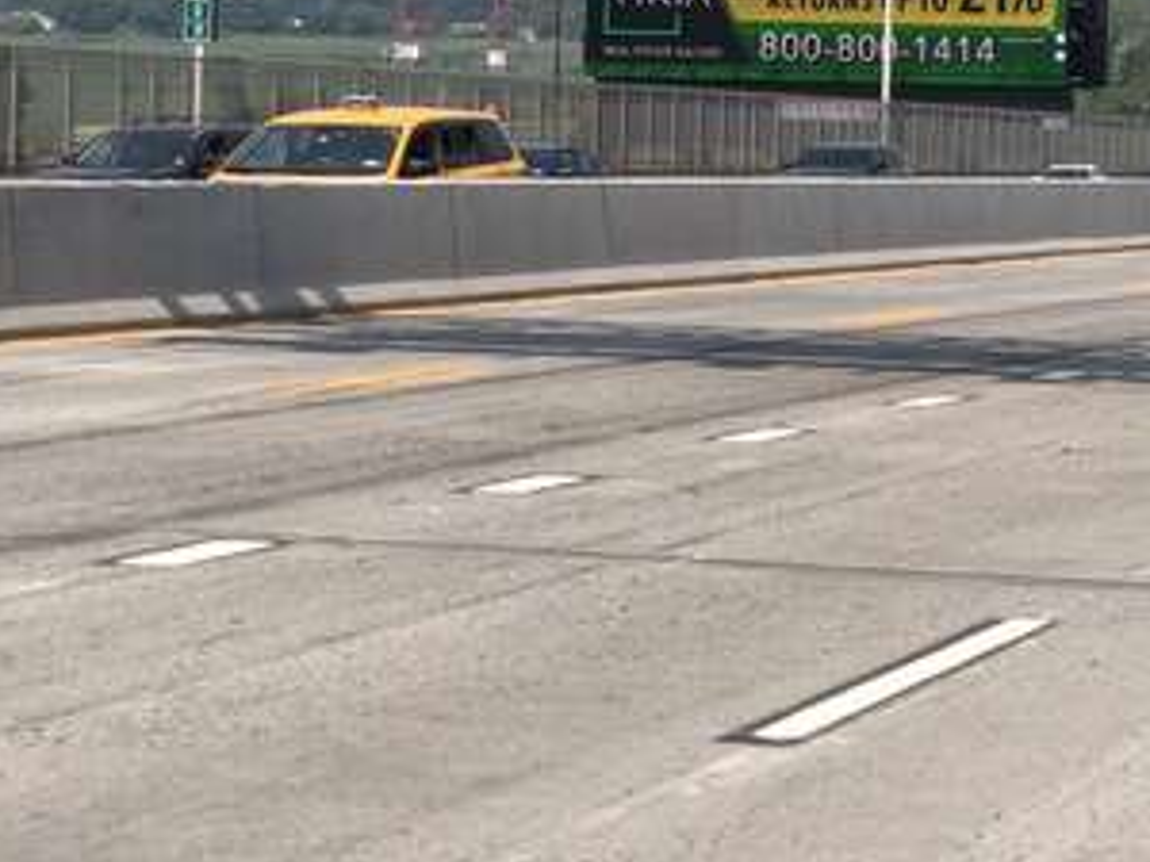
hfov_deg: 14.4
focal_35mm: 133
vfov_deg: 10.9
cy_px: -234
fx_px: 4418
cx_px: 1307
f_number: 2.4
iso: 16
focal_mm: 6
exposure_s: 1/1245
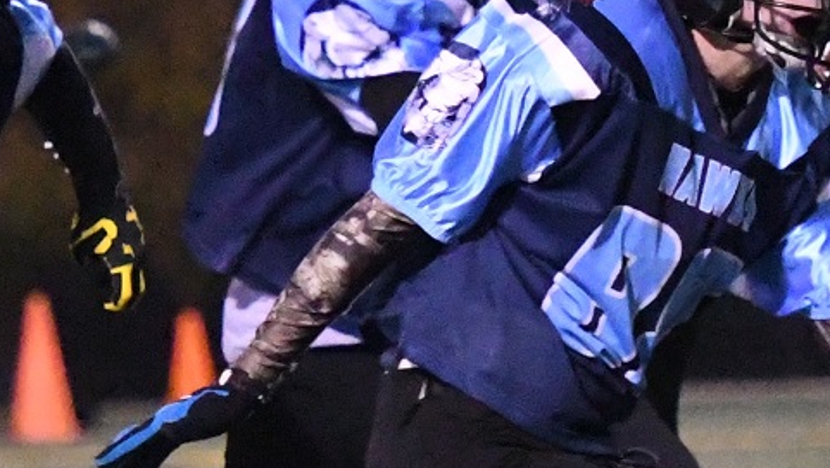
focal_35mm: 544
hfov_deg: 4.0
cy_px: 376
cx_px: 88
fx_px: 11983
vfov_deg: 2.2
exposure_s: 1/1000
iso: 14400
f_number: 2.8
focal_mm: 145
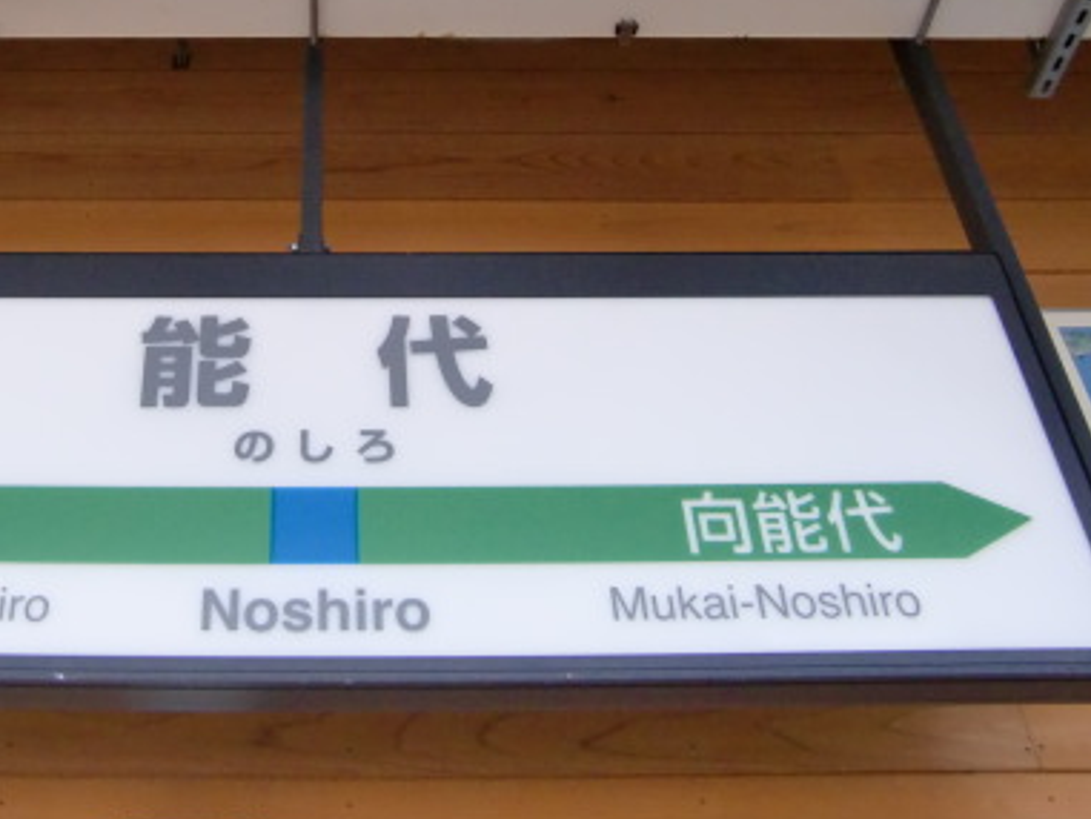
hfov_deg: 39.6
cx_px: 315
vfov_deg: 30.2
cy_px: 163
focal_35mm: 47
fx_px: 1482
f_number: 2.6
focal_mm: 4.9
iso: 400
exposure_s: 1/60
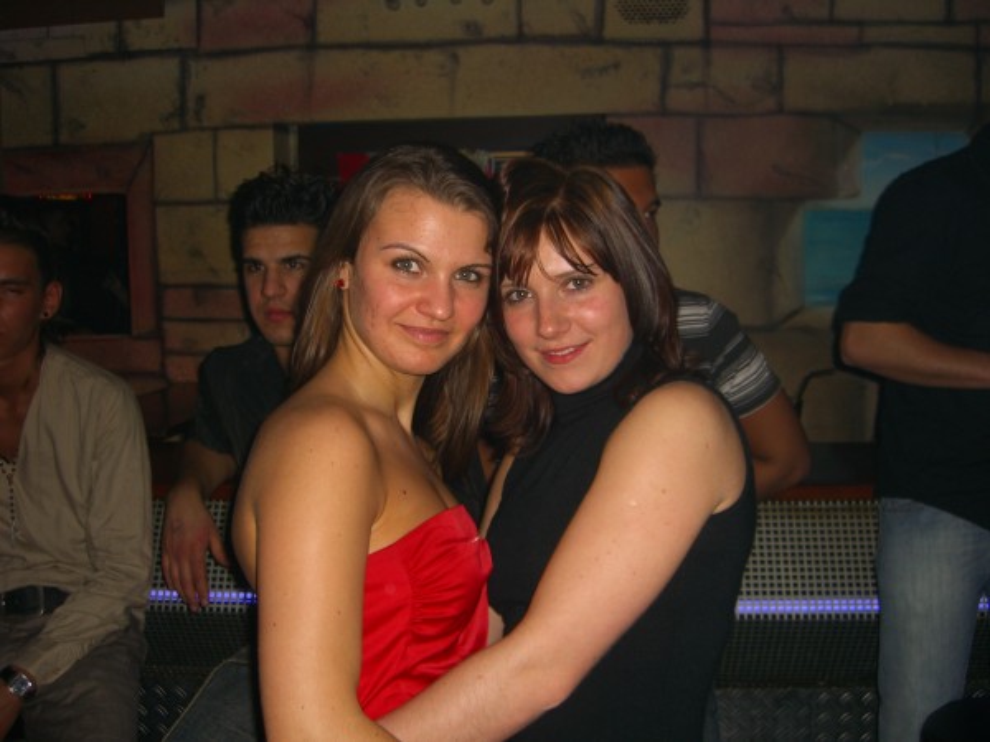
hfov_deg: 49.0
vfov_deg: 37.7
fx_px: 1087
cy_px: 371
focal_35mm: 38
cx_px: 495
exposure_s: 1/60
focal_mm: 7.9
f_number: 2.8
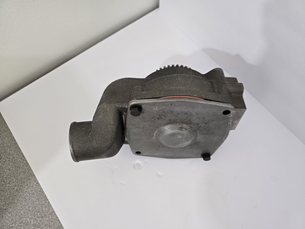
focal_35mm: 23
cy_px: 114
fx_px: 203
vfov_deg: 58.9
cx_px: 152
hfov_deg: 73.9
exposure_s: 1/120
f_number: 1.7
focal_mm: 6.3
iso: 250
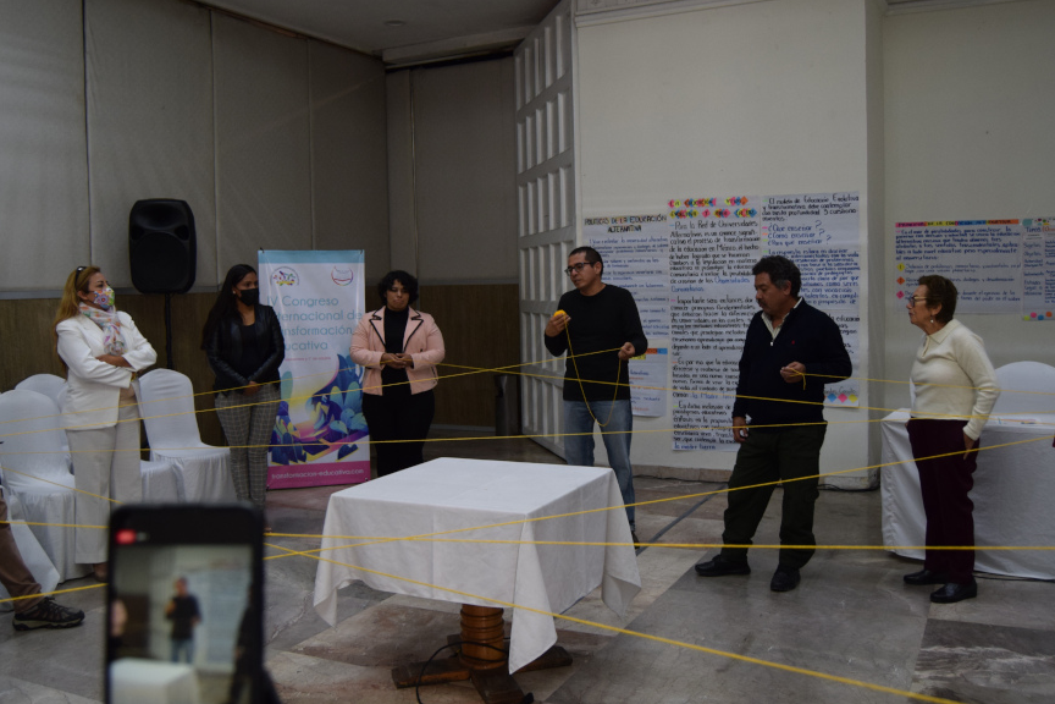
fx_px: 938
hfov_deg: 58.7
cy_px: 344
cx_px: 517
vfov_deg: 41.1
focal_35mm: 32
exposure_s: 1/60
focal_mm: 18
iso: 800
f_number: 4
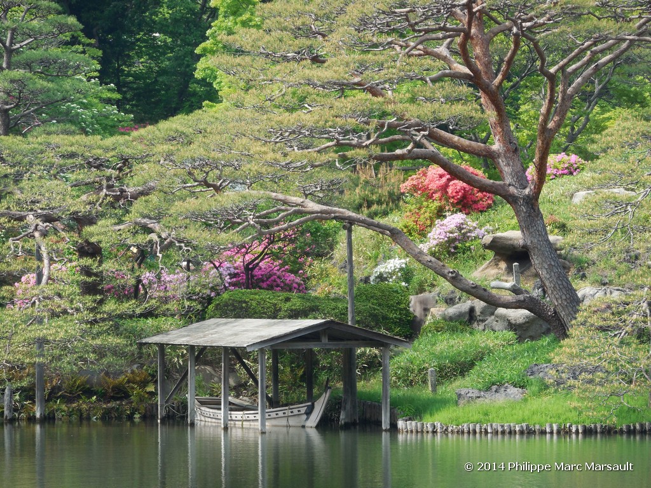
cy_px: 244
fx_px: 4194
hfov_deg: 8.9
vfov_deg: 6.7
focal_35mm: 223
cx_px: 326
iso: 125
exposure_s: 1/125
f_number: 5.8
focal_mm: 39.8
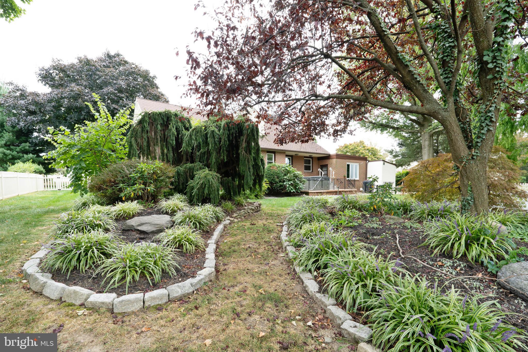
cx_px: 264
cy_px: 176
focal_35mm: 16
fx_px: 235
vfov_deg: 73.7
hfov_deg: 96.7
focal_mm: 16
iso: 320
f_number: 11
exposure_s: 1/30
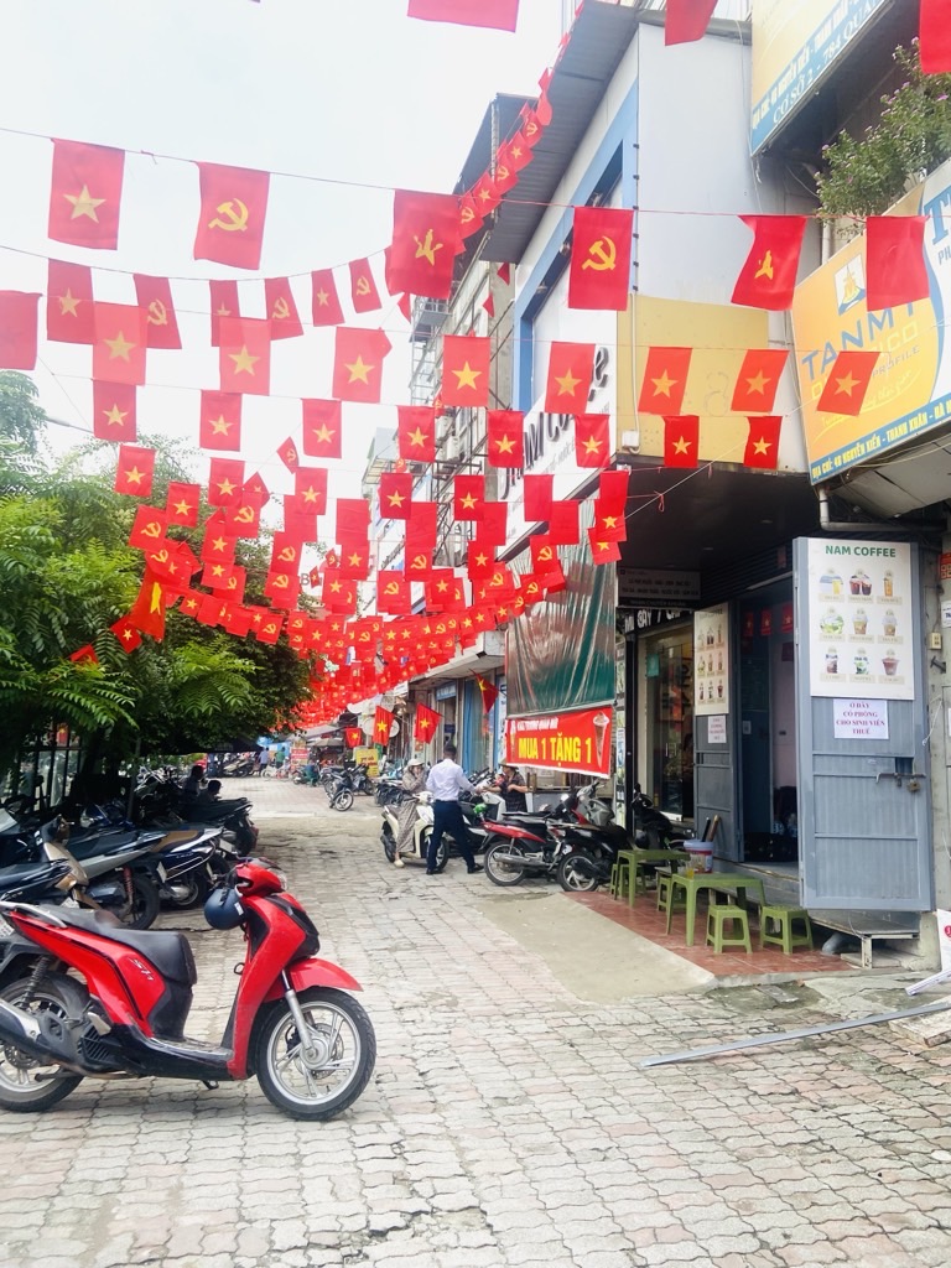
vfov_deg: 67.3
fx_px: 952
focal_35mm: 26
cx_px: 476
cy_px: 634
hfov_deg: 53.1
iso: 32
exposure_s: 1/606
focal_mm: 4.25
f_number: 1.8
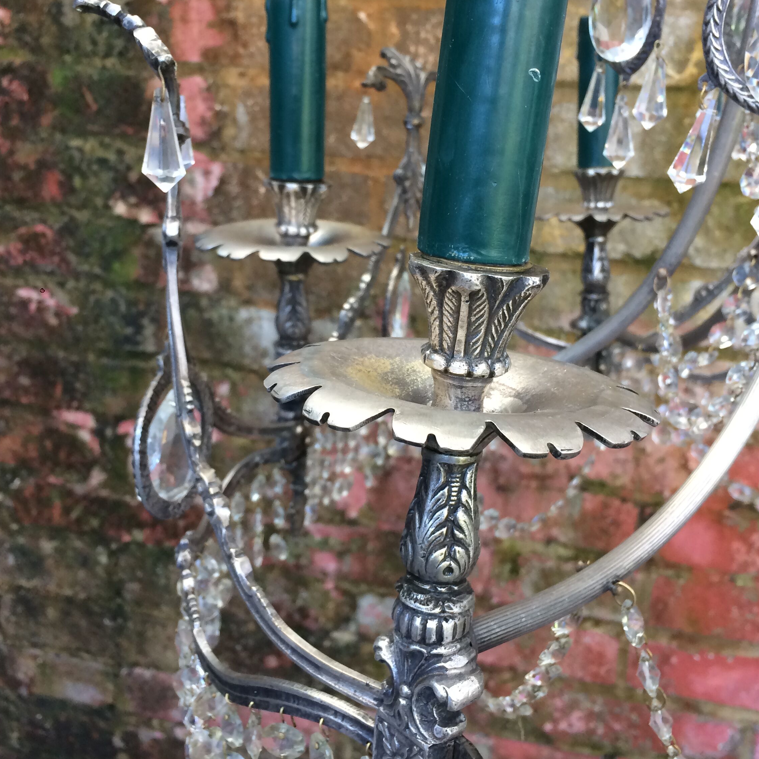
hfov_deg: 44.9
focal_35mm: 37
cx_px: 391
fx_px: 918
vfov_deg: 44.9
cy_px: 336
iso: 40
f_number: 2.2
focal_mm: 4.15
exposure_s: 1/33
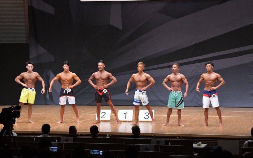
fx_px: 827
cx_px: 126
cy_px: 81
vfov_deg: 10.9
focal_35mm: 120
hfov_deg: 17.4
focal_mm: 78
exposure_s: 1/400
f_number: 5.6
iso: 8000
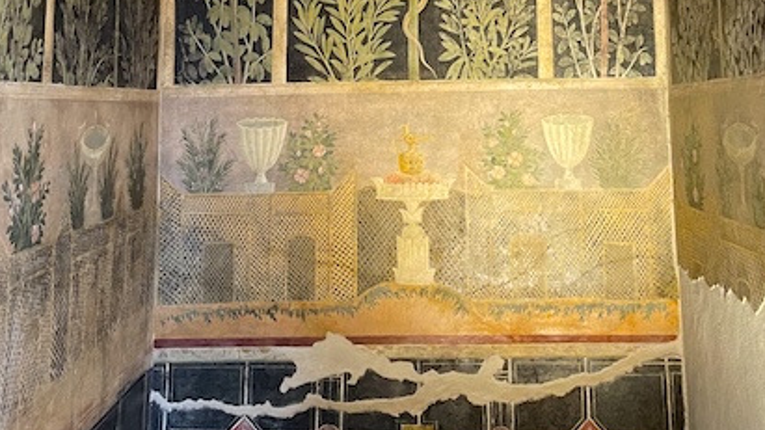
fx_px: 933
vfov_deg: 24.7
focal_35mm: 46
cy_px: -1
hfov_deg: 44.6
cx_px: 387
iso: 250
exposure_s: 1/50
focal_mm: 4.2
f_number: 1.6
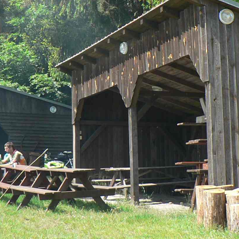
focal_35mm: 100
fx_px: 781
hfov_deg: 17.3
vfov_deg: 17.2
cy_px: 42
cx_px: 77
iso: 80
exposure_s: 1/200
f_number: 4
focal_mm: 6
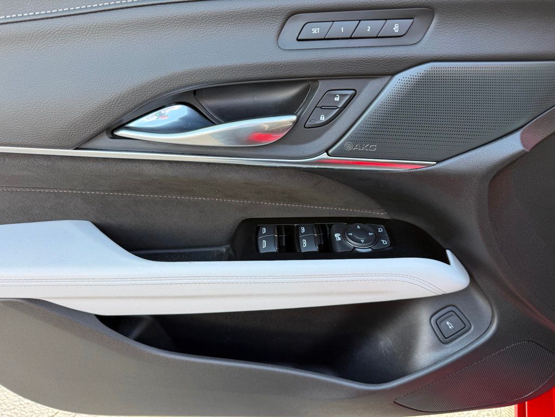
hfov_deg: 71.6
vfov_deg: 56.8
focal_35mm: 24
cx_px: 278
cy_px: 208
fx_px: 385
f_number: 1.78
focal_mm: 6.76
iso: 100
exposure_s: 1/318
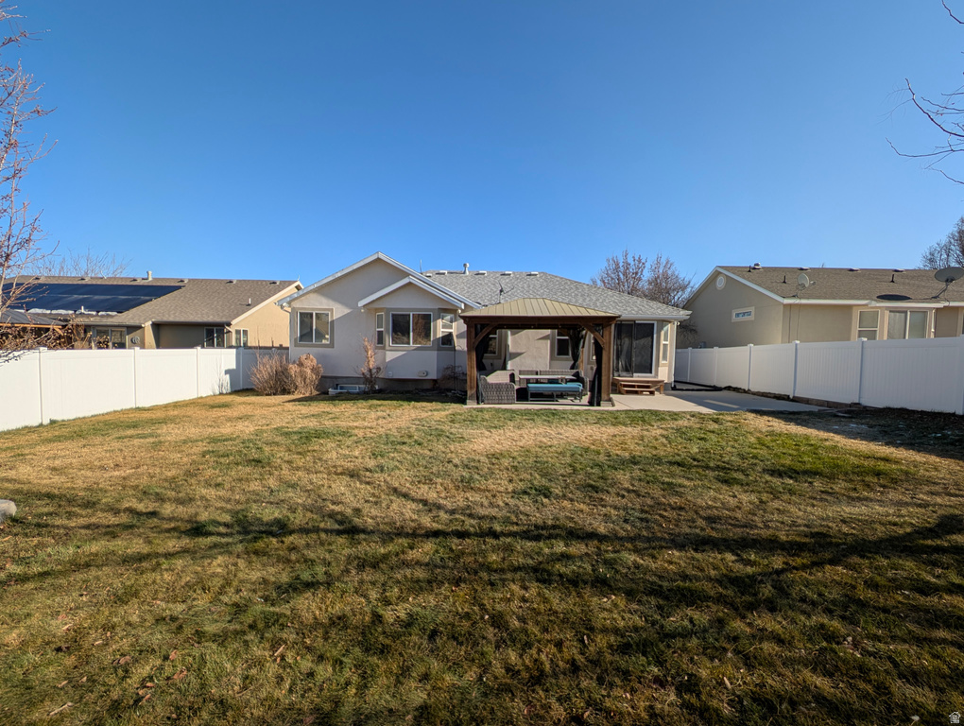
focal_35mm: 12
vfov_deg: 94.6
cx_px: 482
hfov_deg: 110.5
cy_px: 363
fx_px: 335
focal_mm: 2.23
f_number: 1.95
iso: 34
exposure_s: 1/2381
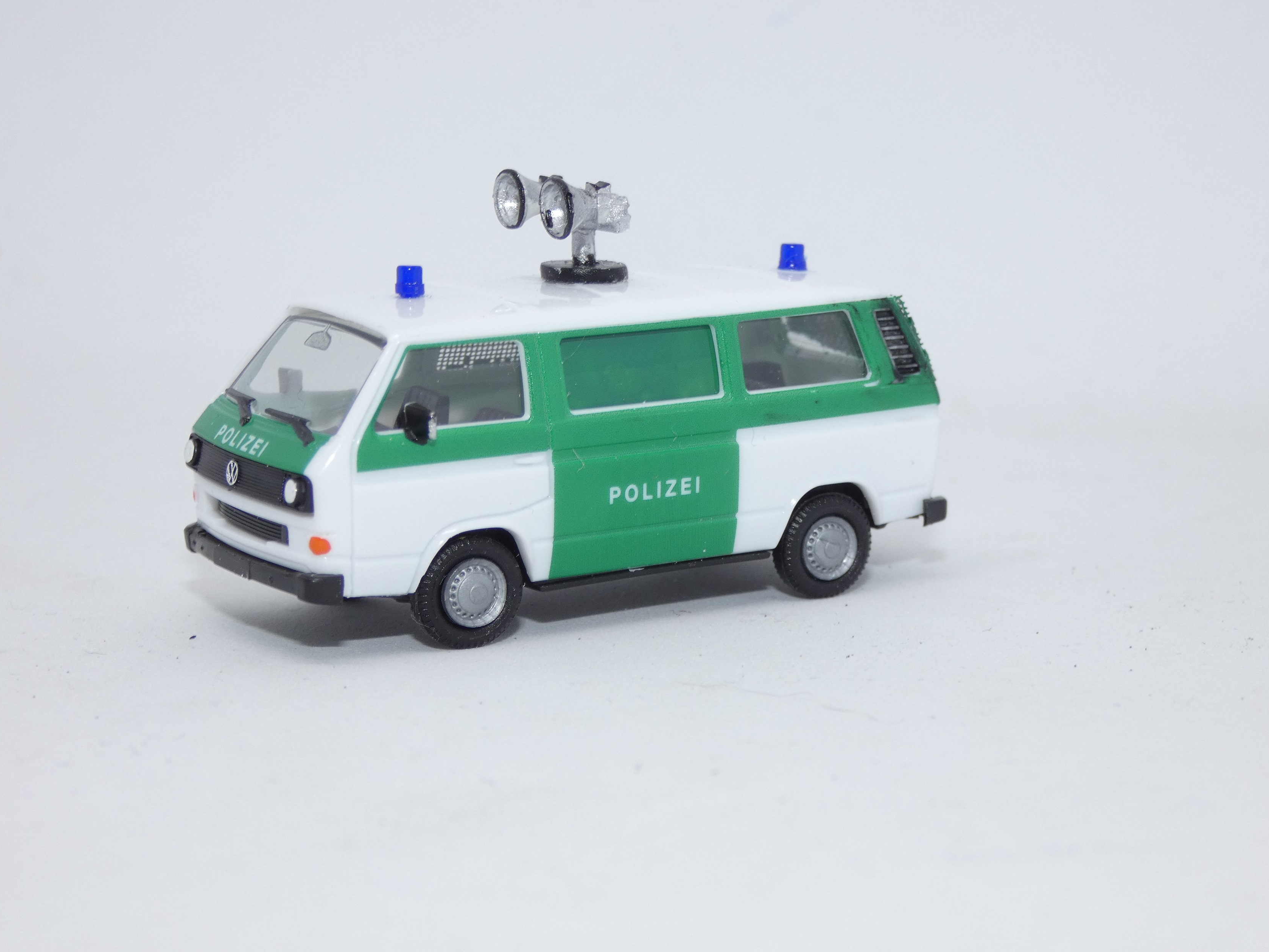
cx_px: 653
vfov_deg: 17.2
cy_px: 474
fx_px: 3153
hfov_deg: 22.8
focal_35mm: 86
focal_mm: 14.8
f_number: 4.5
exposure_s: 1/50
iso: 100
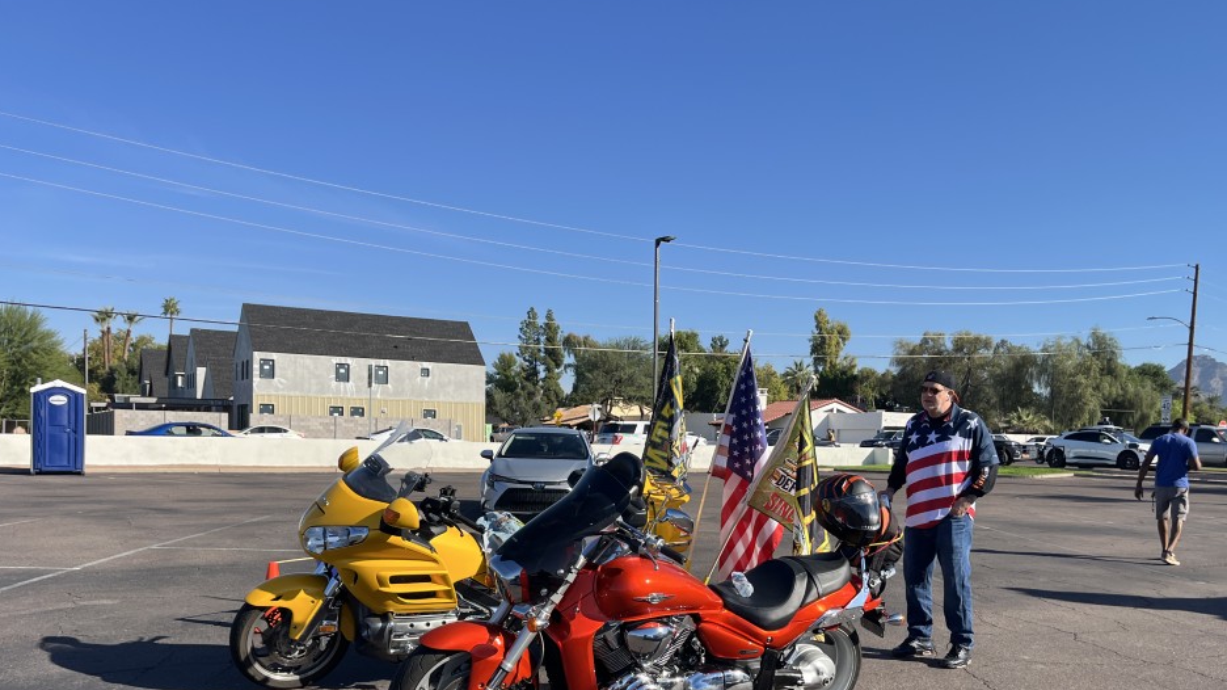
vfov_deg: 37.2
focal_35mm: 31
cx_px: 620
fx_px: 1008
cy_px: 484
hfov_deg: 62.6
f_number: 1.6
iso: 50
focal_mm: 5.1
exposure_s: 1/2899
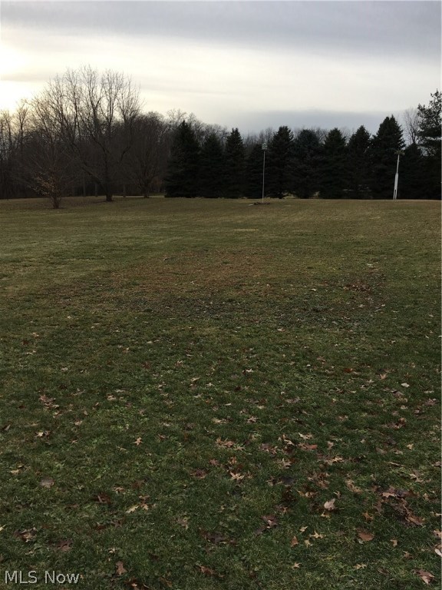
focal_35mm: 29
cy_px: 295
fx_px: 494
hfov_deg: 48.2
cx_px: 221
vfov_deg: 61.7
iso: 25
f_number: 2.2
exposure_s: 1/315
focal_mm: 4.15
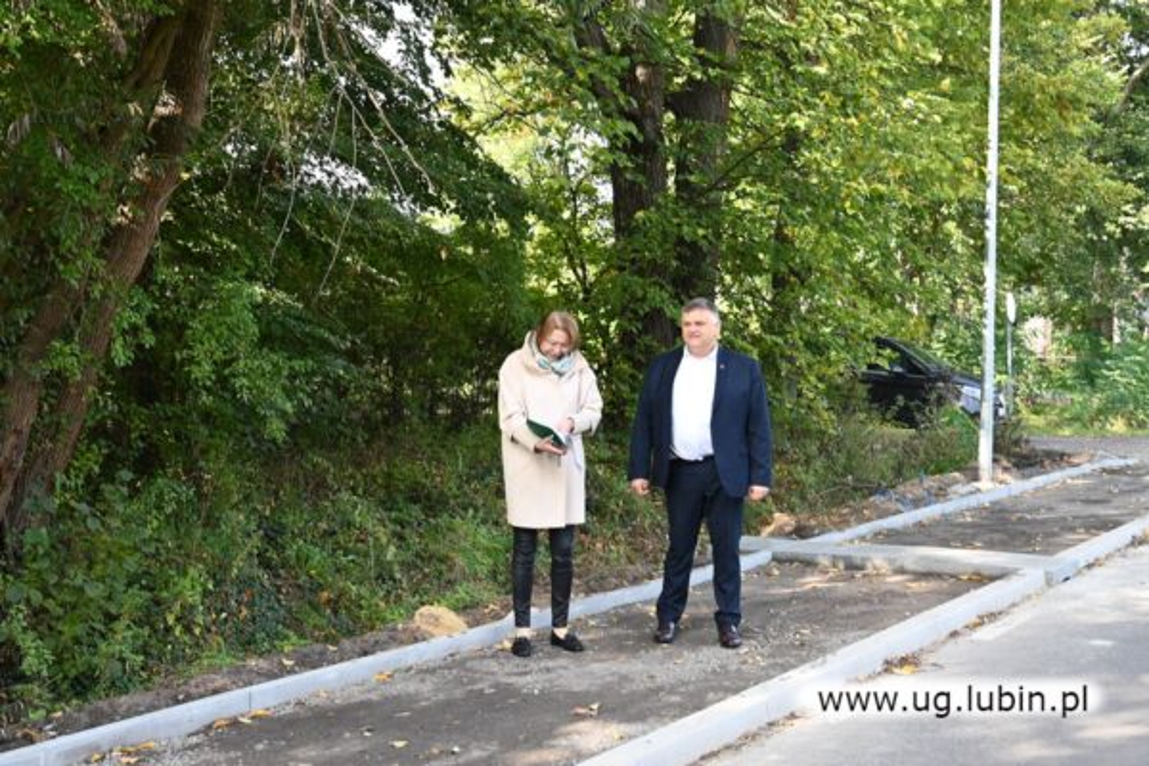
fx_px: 1340
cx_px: 574
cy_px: 383
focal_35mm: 42
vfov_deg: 31.9
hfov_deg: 46.4
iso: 100
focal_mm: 28
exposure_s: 1/60
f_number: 4
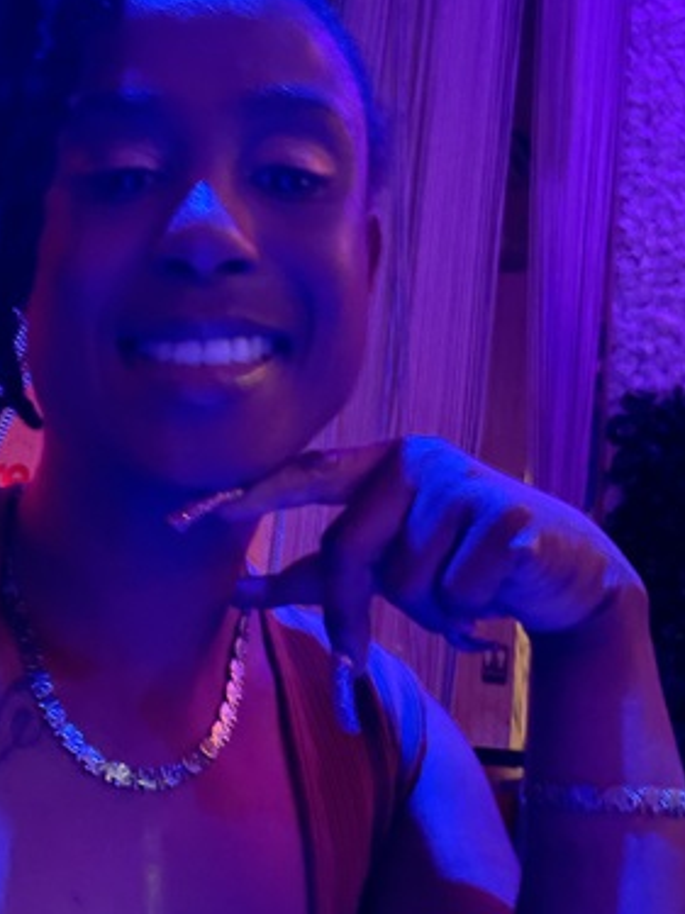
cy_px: 395
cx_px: 255
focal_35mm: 40
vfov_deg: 46.7
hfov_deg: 35.7
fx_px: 1056
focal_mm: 2.71
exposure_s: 1/15
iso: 3200
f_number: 2.2
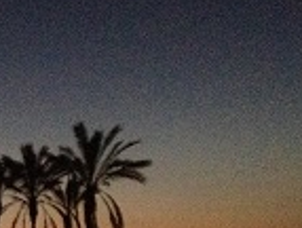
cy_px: 271
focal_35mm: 122
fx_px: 1067
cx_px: -76
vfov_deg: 11.9
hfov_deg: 15.4
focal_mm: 4.28
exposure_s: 1/15
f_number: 2.4
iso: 800
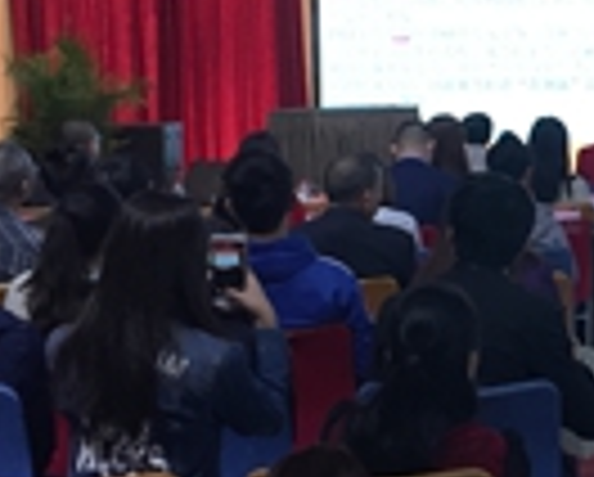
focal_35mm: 107
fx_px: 1884
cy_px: 155
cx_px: 716
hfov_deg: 17.1
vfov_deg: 14.4
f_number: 2.2
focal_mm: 4.15
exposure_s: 1/33
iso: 64
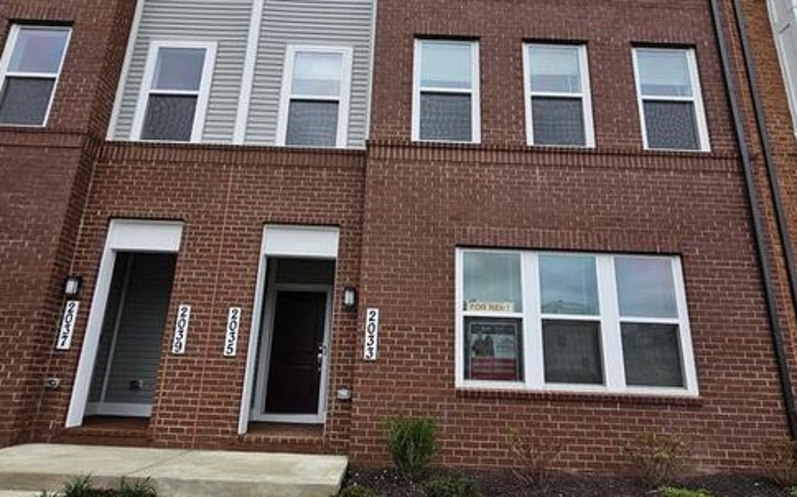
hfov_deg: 88.0
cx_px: 408
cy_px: 254
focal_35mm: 19
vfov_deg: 62.2
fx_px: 413
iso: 50
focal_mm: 2.2
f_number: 2.2
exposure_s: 1/634
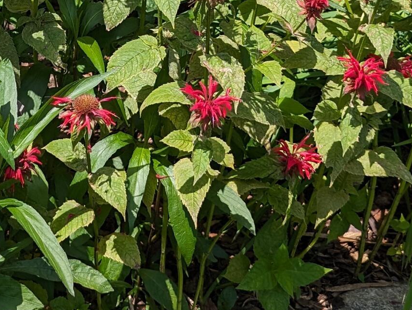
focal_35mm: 84
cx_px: 38
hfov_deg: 22.7
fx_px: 1001
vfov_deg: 17.1
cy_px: -14
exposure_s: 1/1031
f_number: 1.68
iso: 19
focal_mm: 6.9
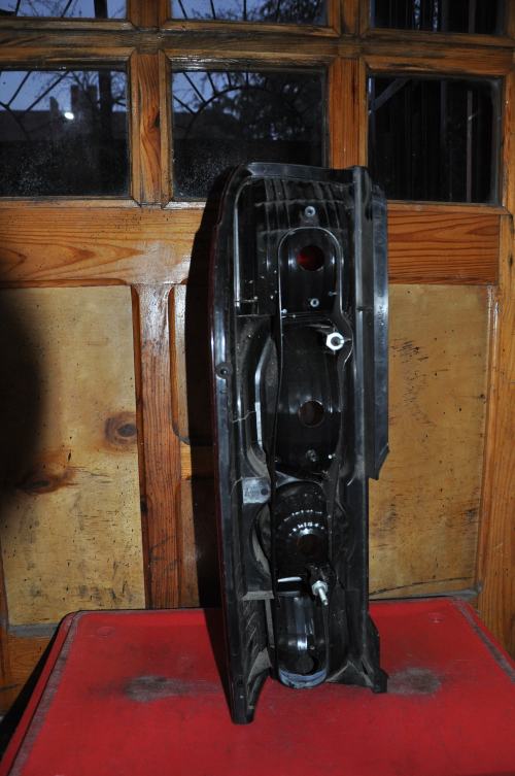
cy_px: 388
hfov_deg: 47.8
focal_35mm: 27
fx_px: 581
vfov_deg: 67.4
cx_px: 258
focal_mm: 18
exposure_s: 1/60
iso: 800
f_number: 3.5
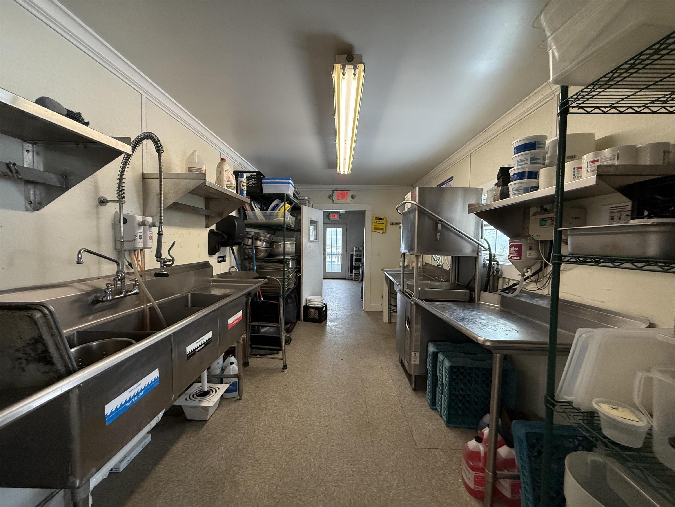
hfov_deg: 102.1
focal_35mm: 14
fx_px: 273
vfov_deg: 85.7
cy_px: 254
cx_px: 338
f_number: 2.2
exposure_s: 1/124
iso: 400
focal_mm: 2.22
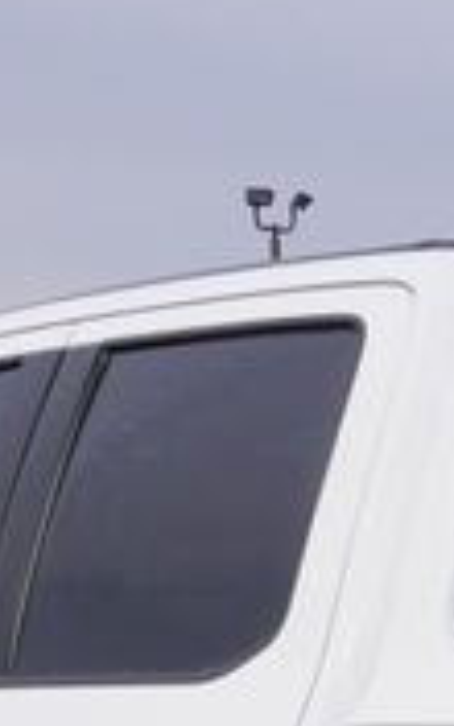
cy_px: 1188
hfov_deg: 6.0
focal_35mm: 213
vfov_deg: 9.5
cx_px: 1015
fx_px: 4217
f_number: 11
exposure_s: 1/125
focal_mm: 24
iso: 100
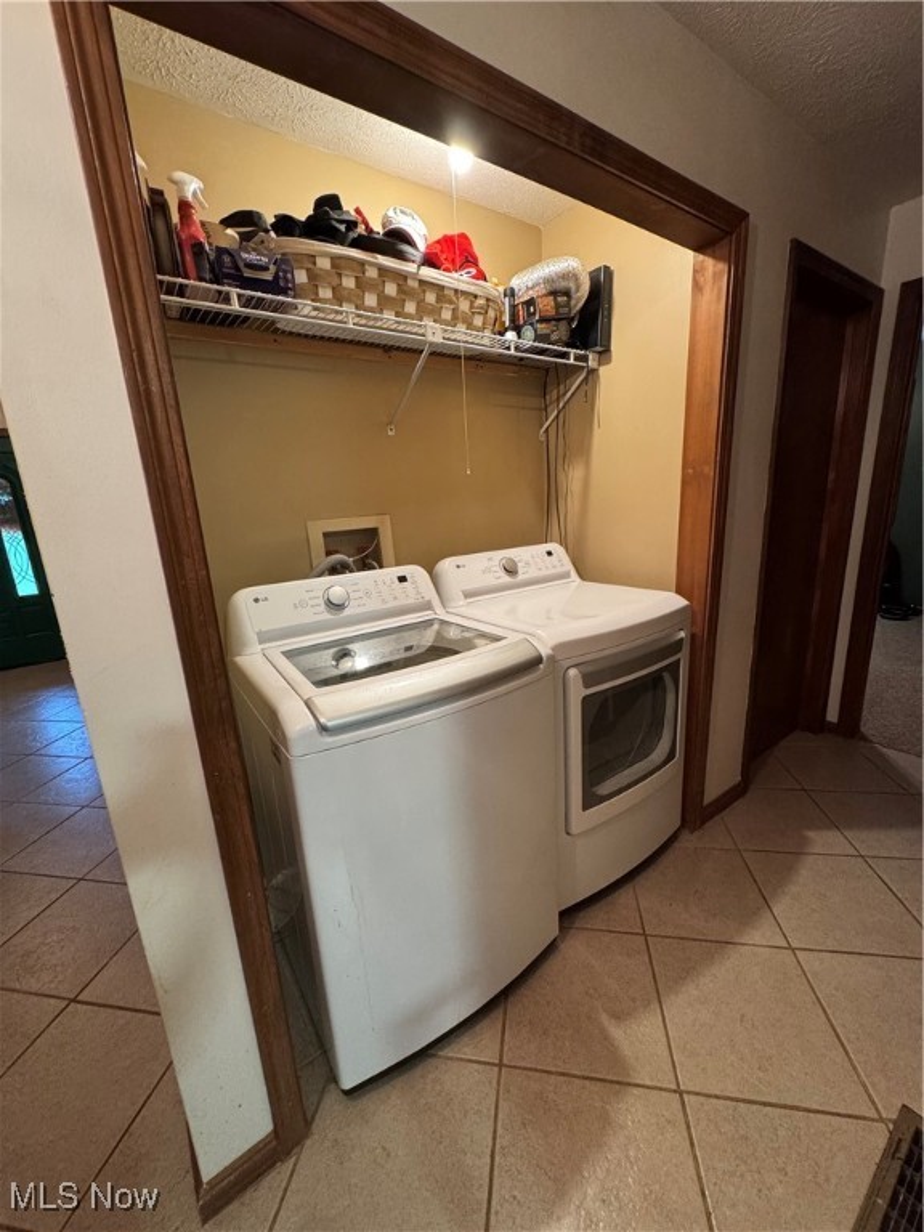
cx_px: 462
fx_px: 498
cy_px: 616
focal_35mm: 14
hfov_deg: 85.7
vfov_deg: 102.1
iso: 500
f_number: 2.2
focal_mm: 2.22
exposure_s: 1/60
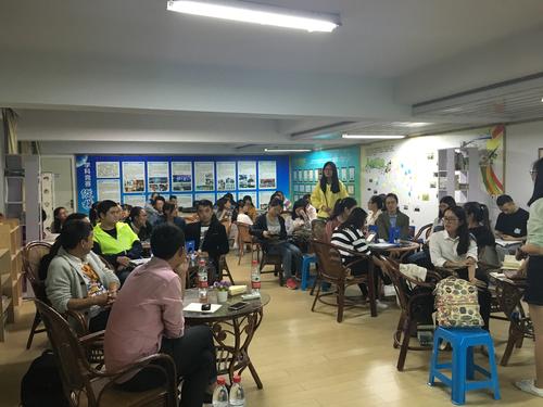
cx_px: 272
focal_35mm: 29
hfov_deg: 61.7
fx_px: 455
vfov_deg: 48.2
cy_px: 204
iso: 200
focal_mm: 4.15
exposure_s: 1/25
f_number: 2.2
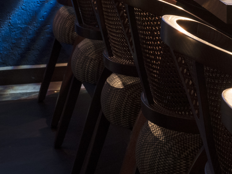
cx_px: 397
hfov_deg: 10.3
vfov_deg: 7.9
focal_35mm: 183
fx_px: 1226
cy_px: -102
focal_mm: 44.9
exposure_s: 8
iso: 200
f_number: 11
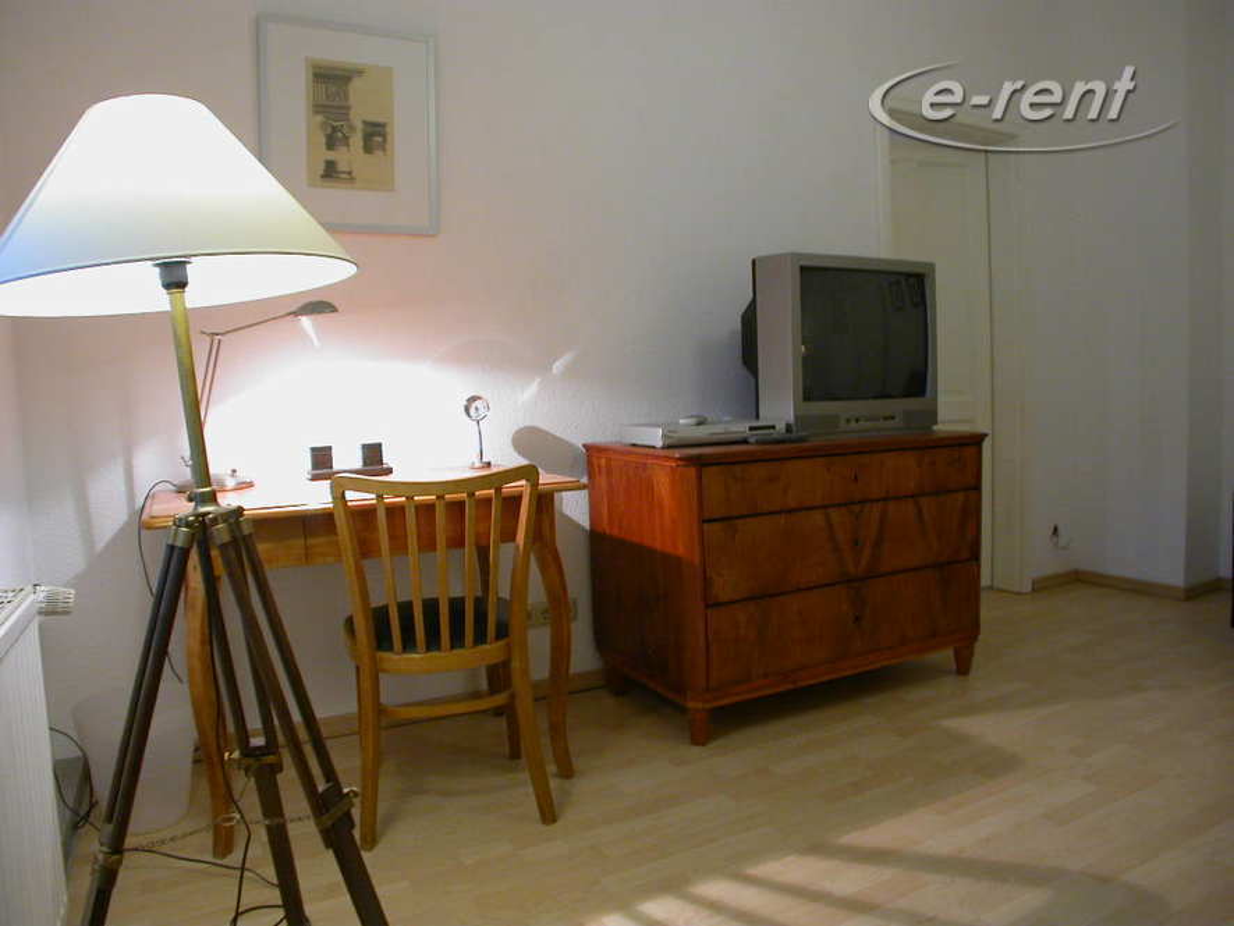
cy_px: 463
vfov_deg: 37.7
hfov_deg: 49.0
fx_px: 1355
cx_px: 617
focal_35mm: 38
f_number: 2.6
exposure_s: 1/6
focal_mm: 7.85
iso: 100
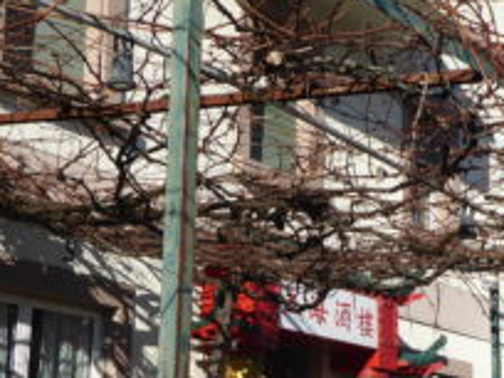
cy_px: 296
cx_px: 294
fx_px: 1063
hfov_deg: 26.6
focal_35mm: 73
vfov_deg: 20.0
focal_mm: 5.4
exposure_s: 1/800
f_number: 3.5
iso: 80
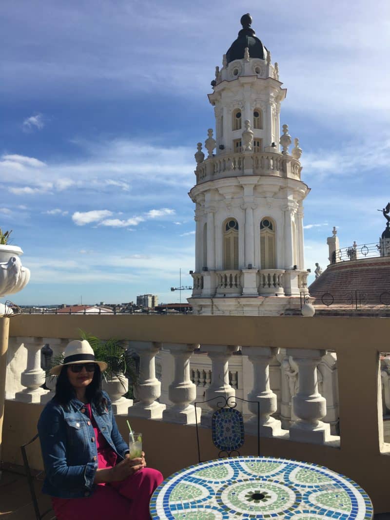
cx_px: 195
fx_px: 436
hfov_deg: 48.2
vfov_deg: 61.7
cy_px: 260
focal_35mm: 29
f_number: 2.2
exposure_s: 1/2079
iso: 25
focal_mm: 4.15
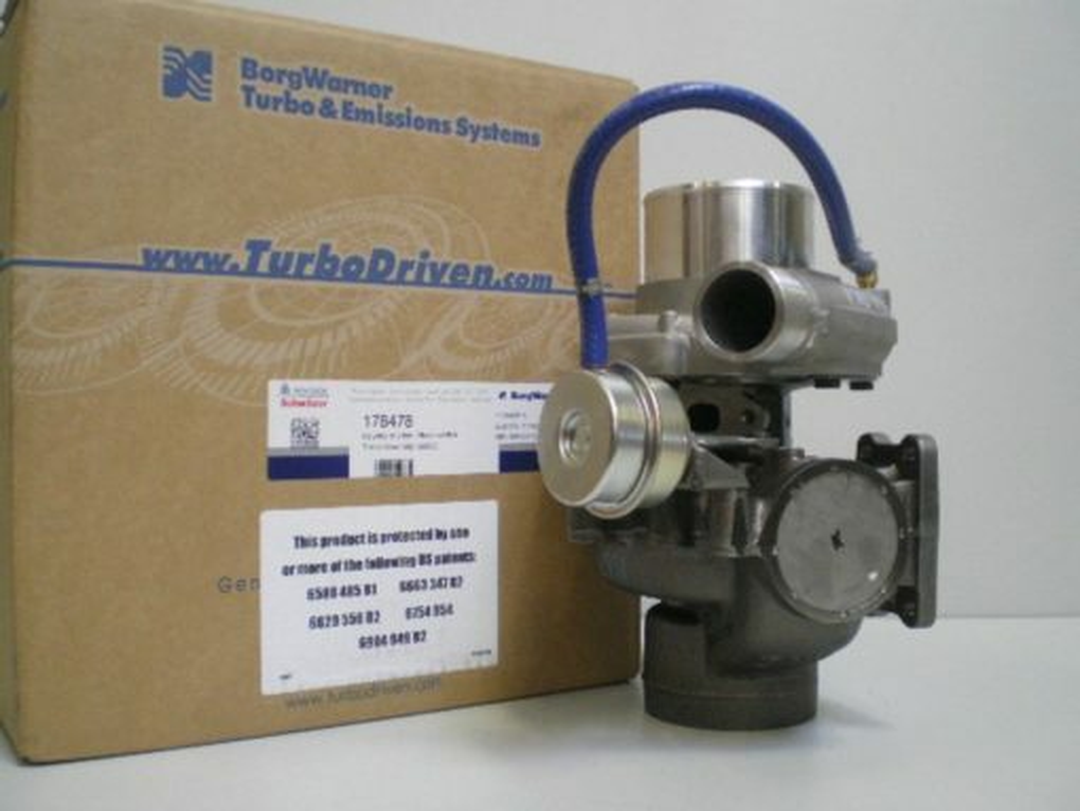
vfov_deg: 37.8
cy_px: 406
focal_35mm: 38
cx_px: 540
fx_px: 1186
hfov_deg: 49.0
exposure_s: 1/20
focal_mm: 6.3
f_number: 3.1
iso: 400
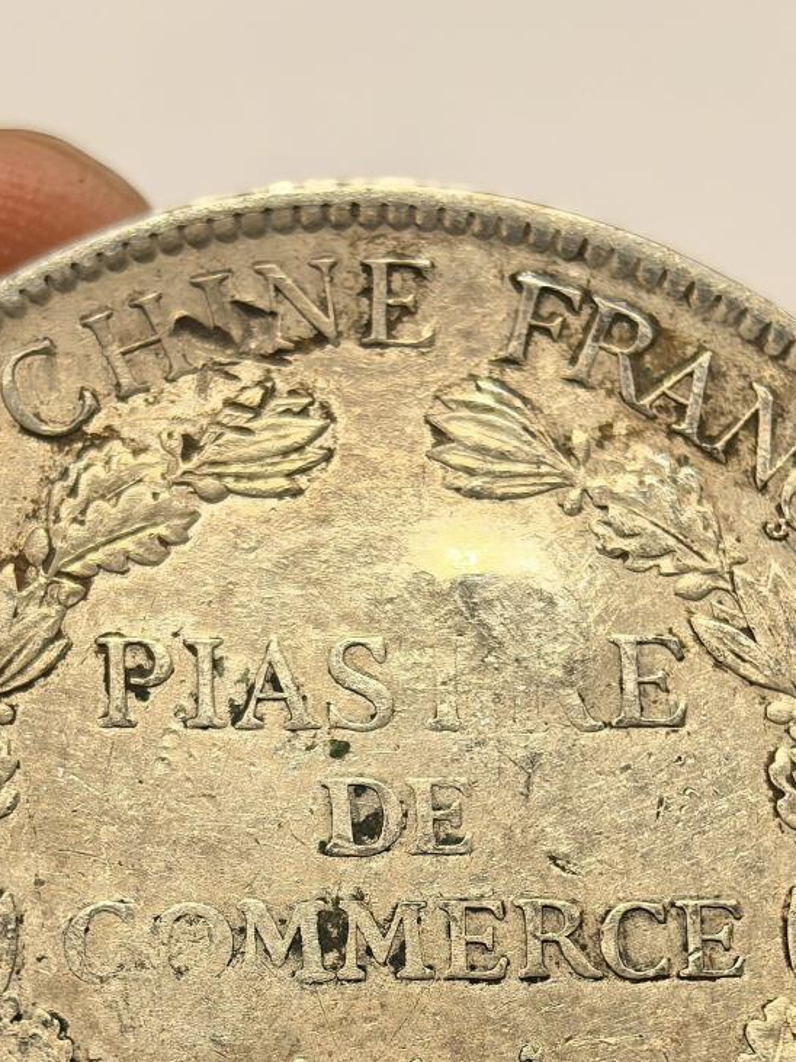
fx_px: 4079
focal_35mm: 133
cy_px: 978
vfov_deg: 14.7
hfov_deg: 11.1
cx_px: 424
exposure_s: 1/100
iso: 250
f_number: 2
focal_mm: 6.98
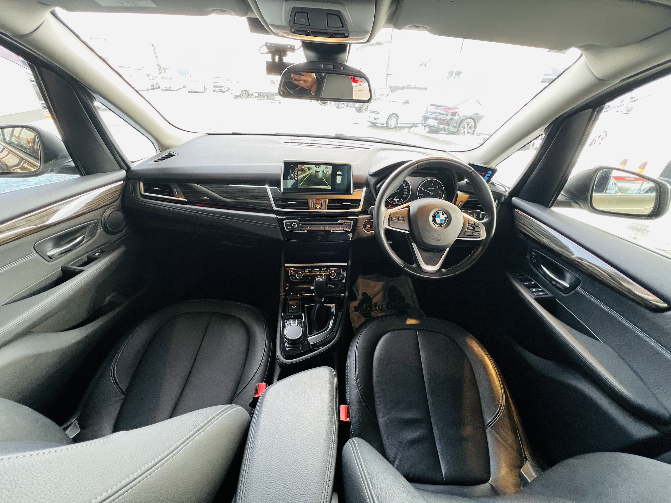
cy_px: 252
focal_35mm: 13
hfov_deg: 106.2
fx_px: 252
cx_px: 336
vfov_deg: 89.9
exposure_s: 1/60
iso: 320
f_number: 1.8
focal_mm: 1.57
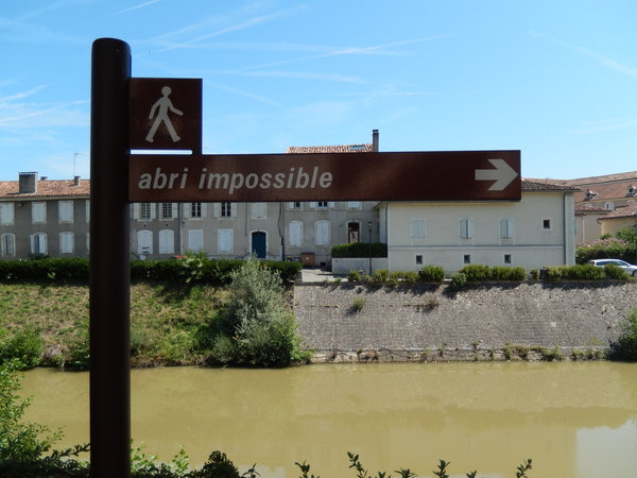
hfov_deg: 56.8
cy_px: 239
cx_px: 318
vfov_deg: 44.2
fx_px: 589
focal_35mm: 32
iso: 125
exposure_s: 1/800
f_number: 3.8
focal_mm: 5.7
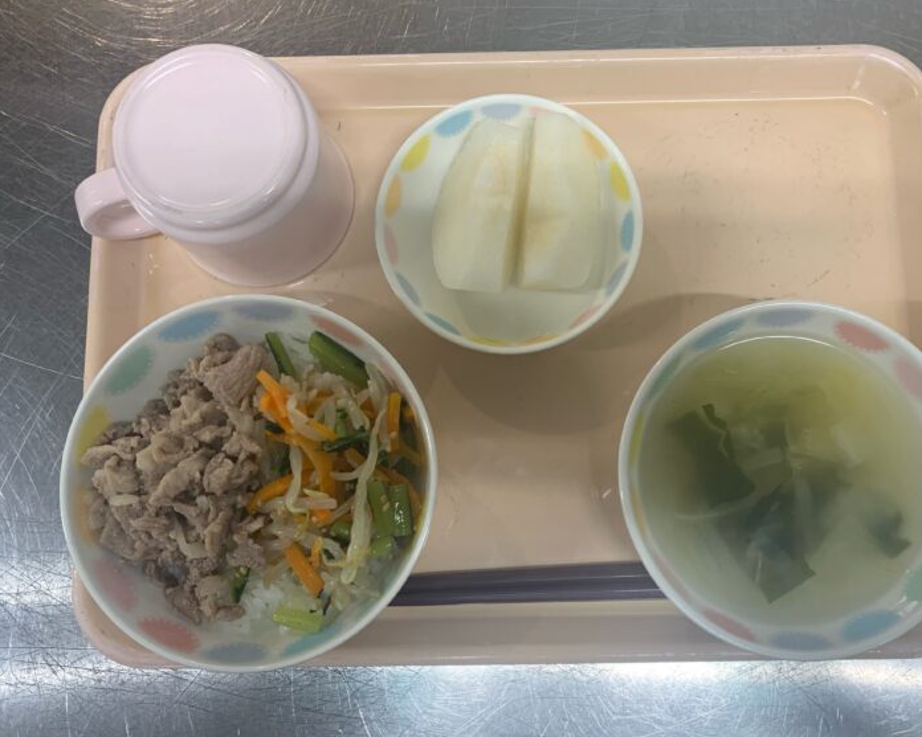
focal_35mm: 28
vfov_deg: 51.5
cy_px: 377
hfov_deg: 62.1
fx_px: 764
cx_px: 505
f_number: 1.8
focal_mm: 4.25
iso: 80
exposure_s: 1/60
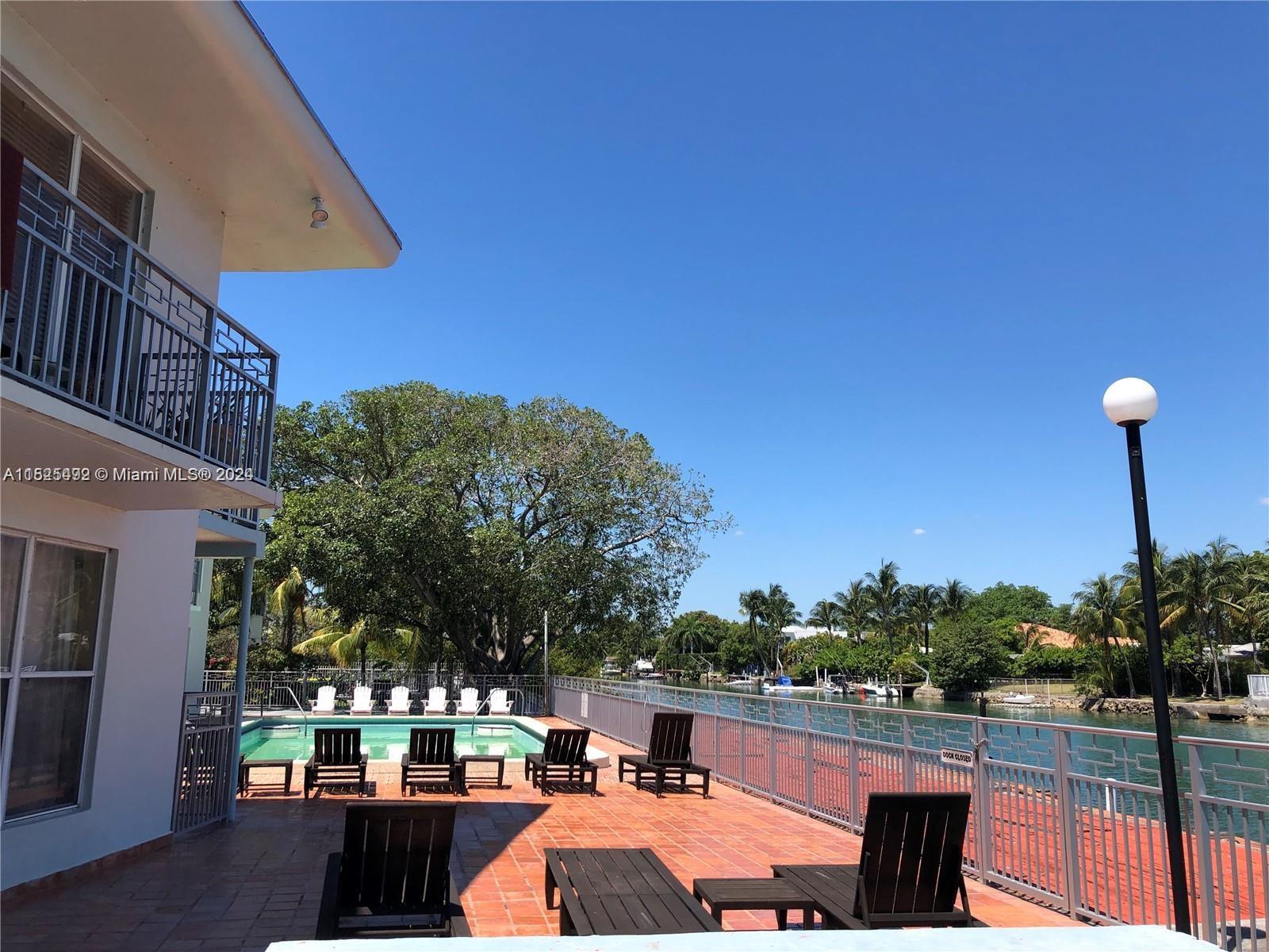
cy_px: 476
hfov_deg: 63.4
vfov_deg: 49.7
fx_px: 1026
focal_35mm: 28
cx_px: 634
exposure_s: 1/1736
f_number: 1.8
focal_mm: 3.99
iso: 20
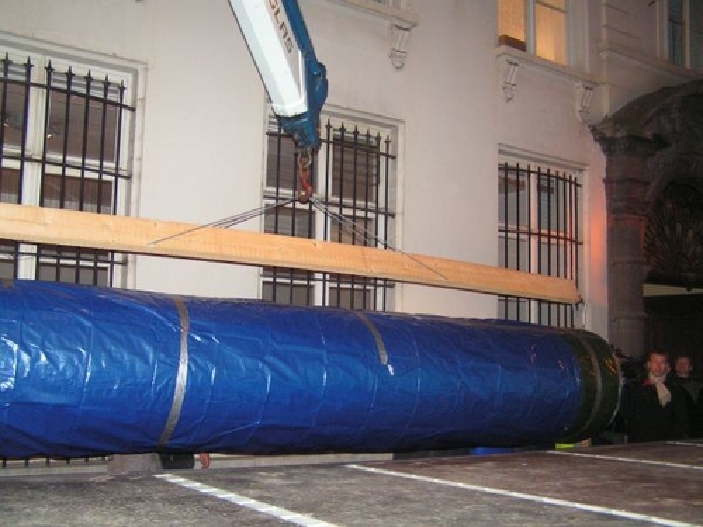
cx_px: 352
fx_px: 772
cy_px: 264
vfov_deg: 37.7
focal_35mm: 38
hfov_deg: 49.0
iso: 200
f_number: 2.8
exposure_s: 1/40
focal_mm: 6.3
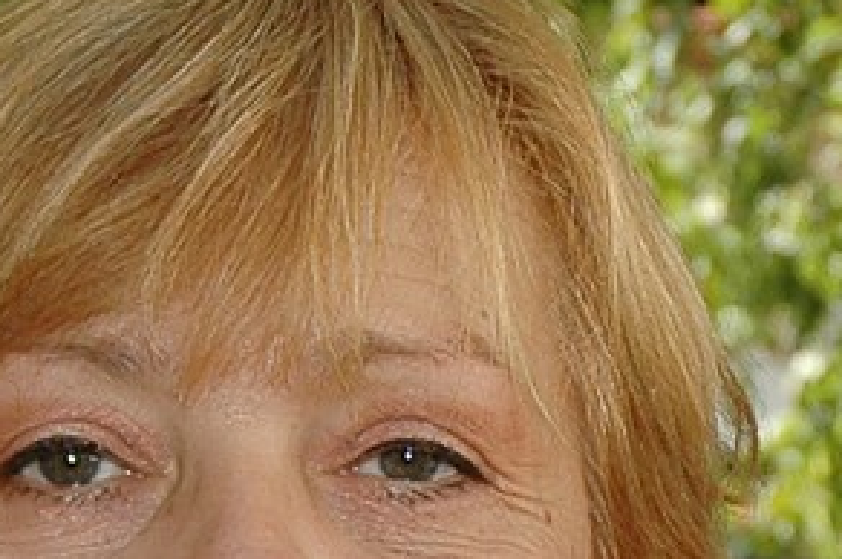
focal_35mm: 314
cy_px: 1230
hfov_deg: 6.6
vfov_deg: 4.3
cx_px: 461
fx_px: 7336
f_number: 5.6
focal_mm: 34
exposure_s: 1/320
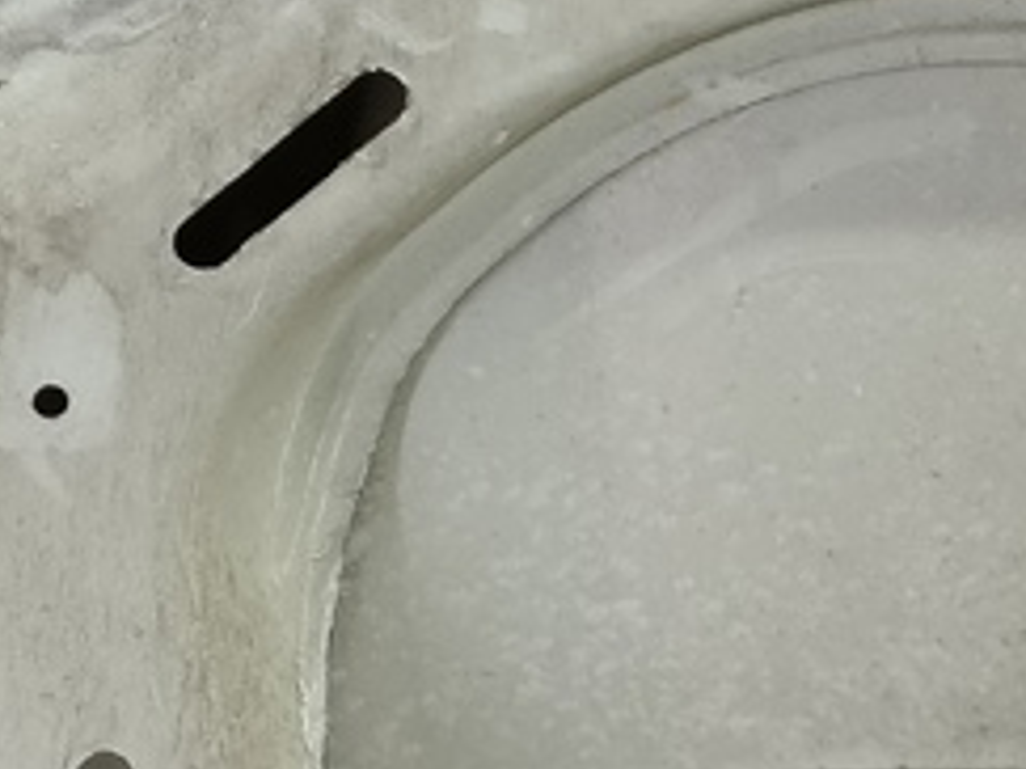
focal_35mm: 114
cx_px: -182
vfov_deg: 12.5
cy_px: -308
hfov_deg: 16.6
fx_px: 3377
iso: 108
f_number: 1.6
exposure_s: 1/50
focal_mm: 4.11
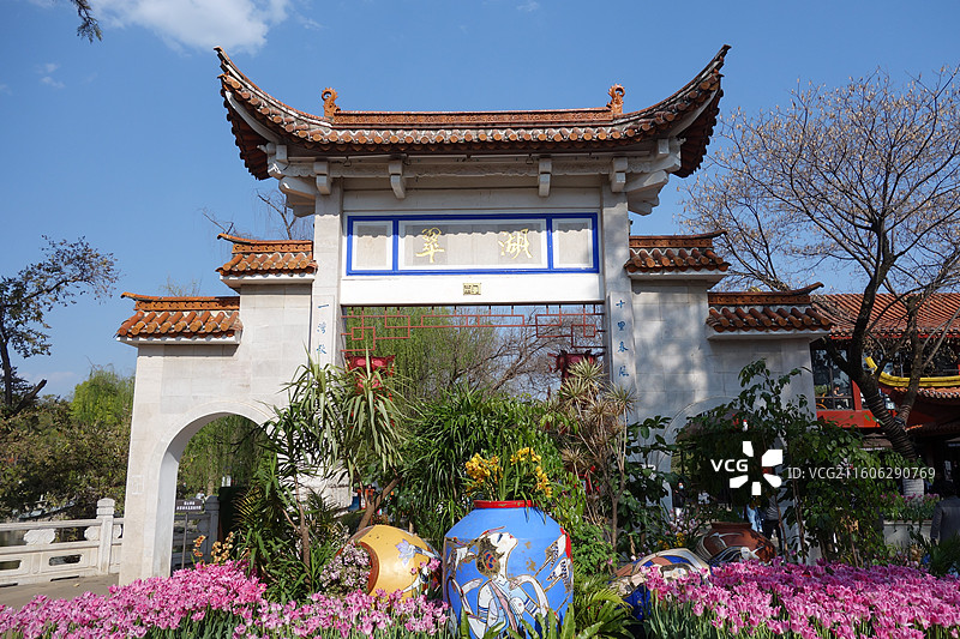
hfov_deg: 65.5
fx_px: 746
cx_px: 480
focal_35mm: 28
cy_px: 320
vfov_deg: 46.4
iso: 125
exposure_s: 1/640
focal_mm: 10.4
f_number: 5.6
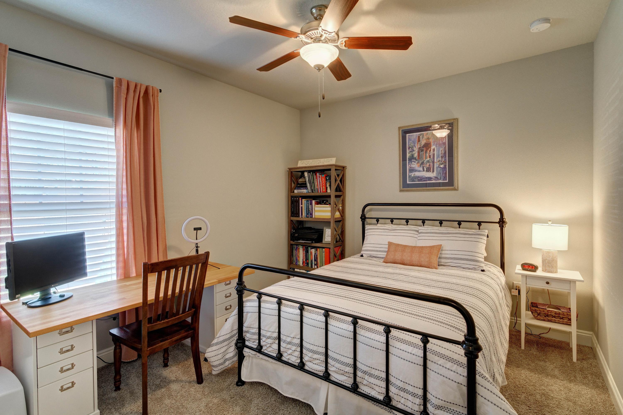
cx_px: 312
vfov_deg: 73.7
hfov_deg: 96.7
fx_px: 277
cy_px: 208
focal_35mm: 16
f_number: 8
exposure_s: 1/30
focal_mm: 11
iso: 400
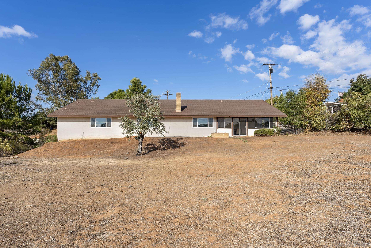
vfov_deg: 62.0
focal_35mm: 20
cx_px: 186
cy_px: 124
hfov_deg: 83.9
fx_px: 206
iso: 500
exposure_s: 1/500
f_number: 8
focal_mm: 20
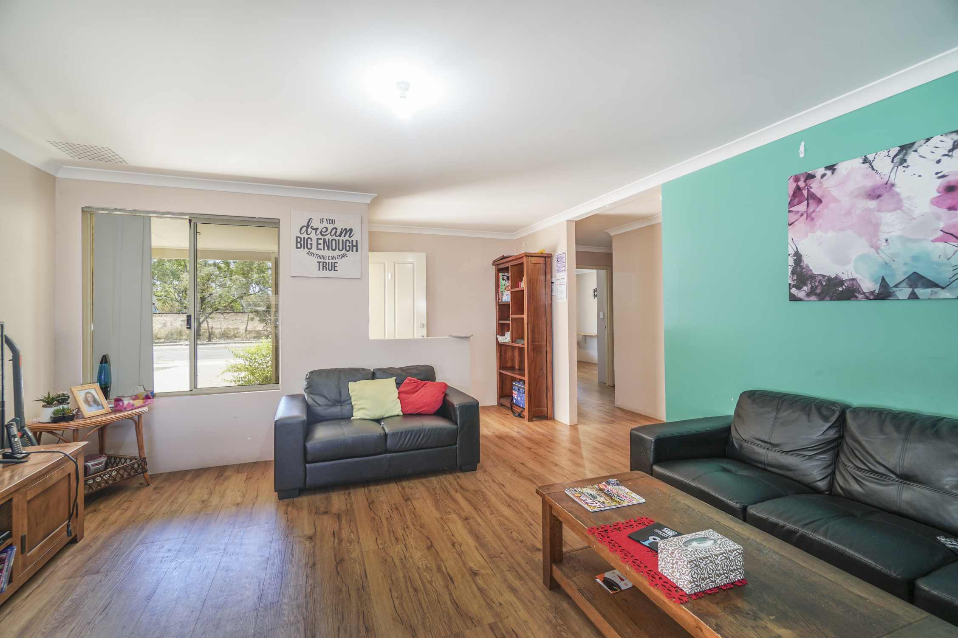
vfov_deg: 77.3
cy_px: 319
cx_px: 479
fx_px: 399
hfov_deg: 100.4
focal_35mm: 15
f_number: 4.5
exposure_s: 1/10
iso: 100
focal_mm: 10
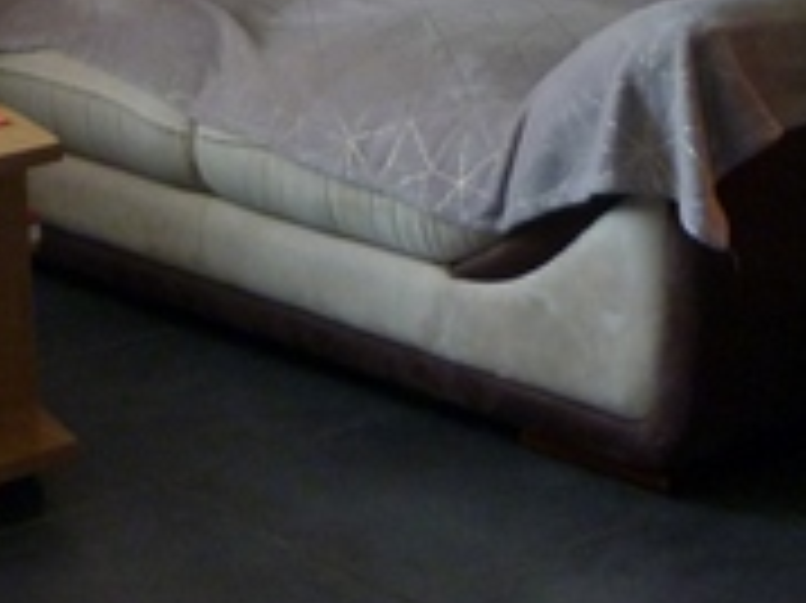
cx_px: 140
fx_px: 2746
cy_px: -405
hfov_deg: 16.6
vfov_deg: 11.8
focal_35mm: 118
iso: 250
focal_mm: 5.5
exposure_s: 1/30
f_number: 2.8
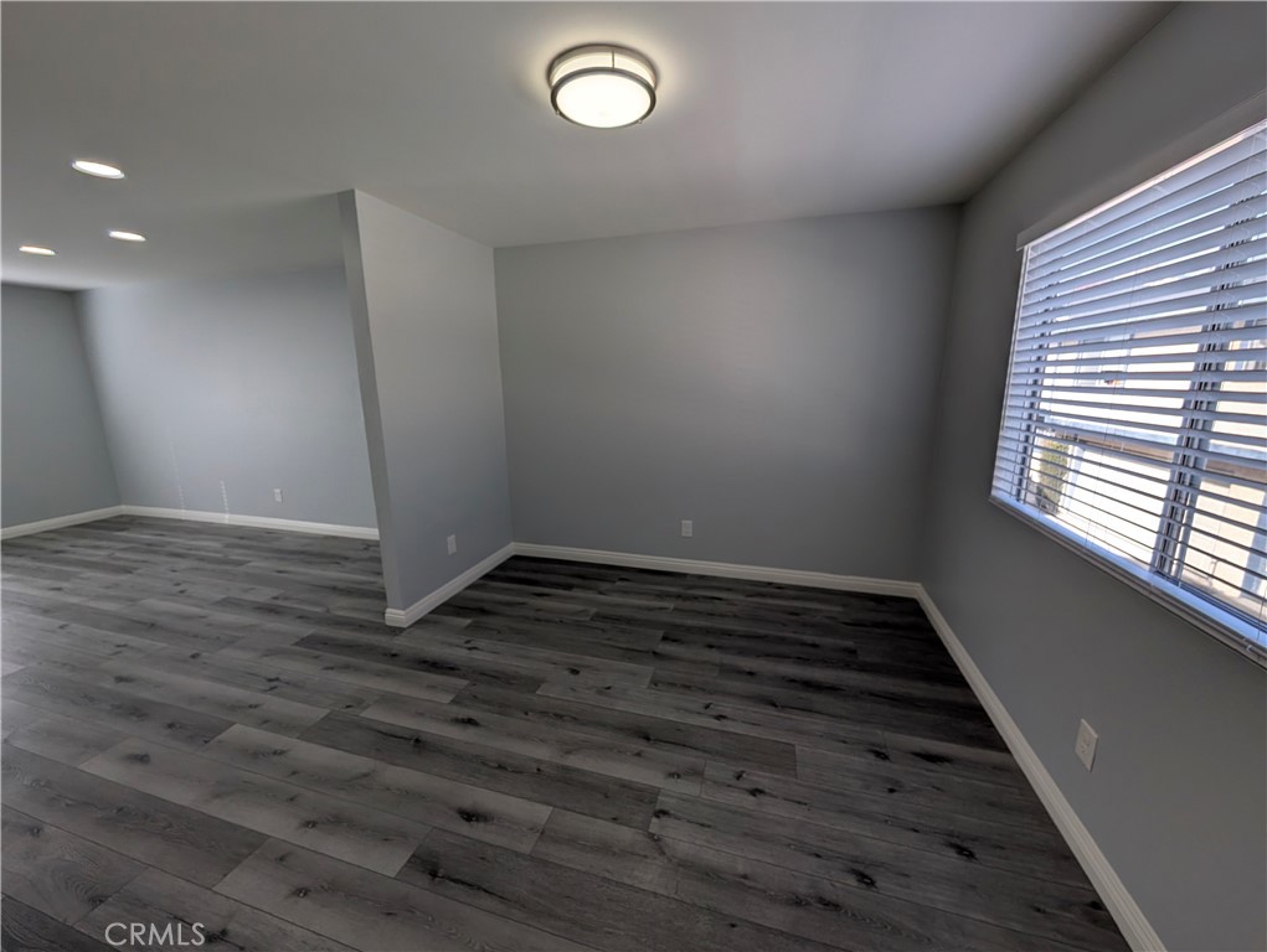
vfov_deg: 94.6
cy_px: 476
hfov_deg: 110.5
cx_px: 634
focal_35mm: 12
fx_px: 440
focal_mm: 2.02
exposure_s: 1/681
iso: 63
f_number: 1.7
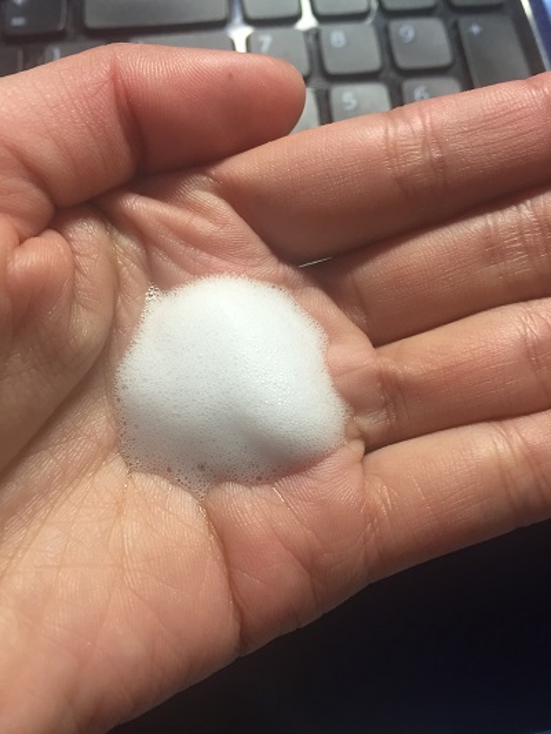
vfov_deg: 61.6
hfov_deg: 48.2
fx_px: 615
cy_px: 367
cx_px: 276
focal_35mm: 29
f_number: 2.2
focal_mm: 4.15
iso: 64
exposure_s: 1/33
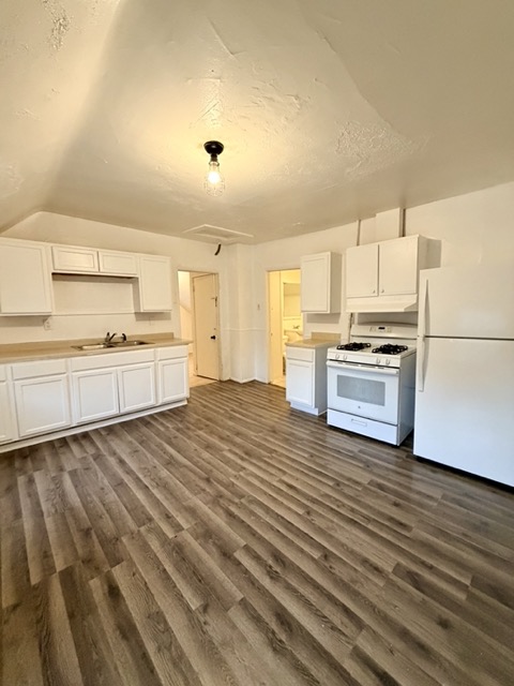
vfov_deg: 102.1
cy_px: 343
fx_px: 277
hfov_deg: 85.7
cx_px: 257
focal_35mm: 14
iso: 500
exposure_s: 1/60
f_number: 2.2
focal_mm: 2.22
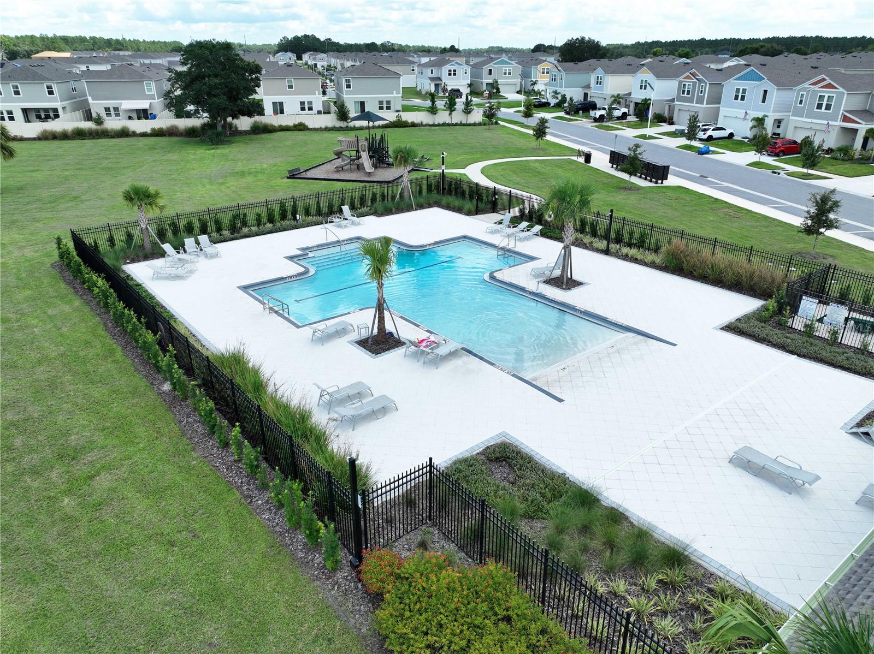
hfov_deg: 71.6
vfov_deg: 56.8
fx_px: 606
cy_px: 327
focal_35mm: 24
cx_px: 437
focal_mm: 12.29
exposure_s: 1/240
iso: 100
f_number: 3.2
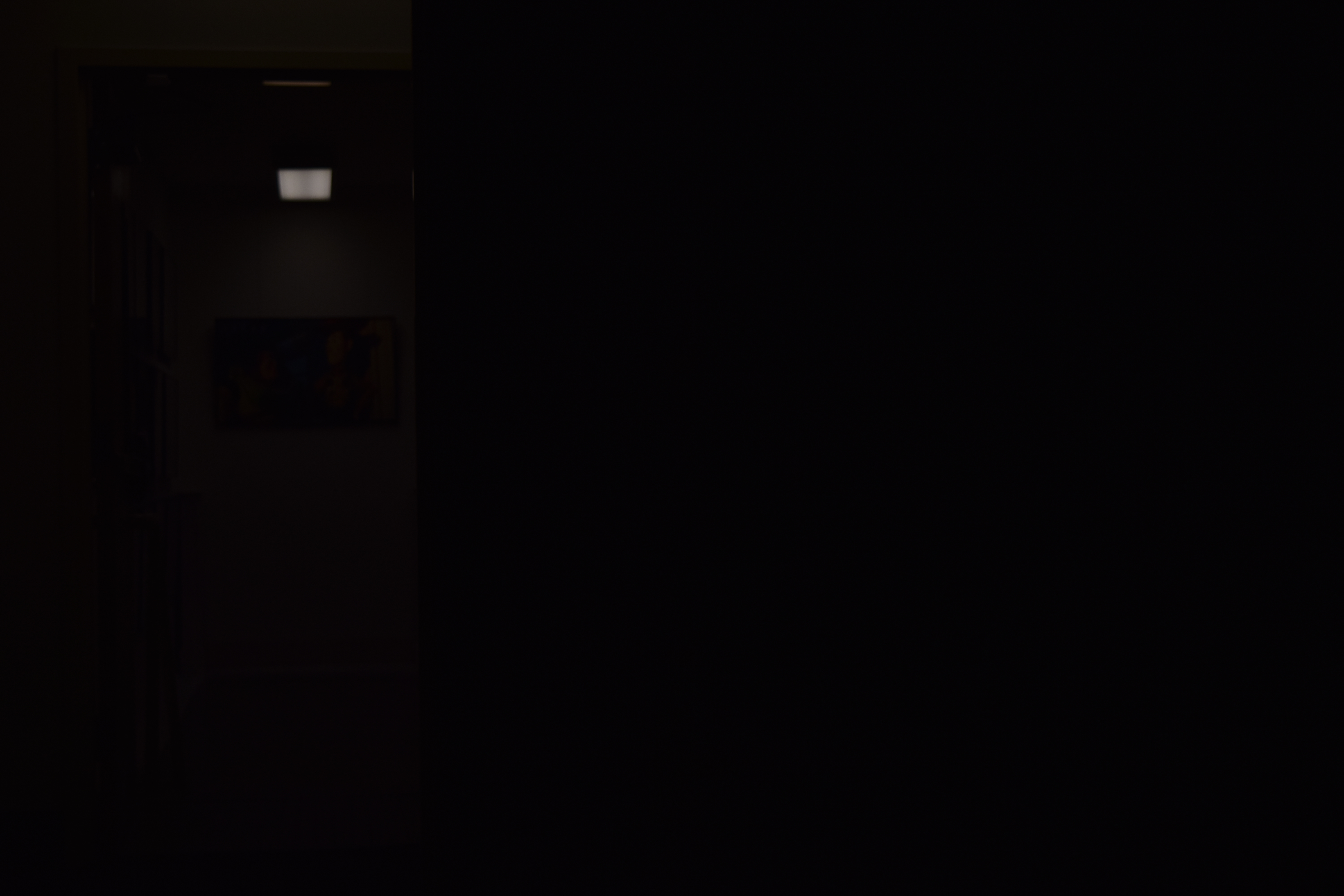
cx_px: 672
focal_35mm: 60
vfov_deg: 22.6
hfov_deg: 33.4
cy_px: 448
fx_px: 2240
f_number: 4.8
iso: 100
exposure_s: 1/500
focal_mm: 40
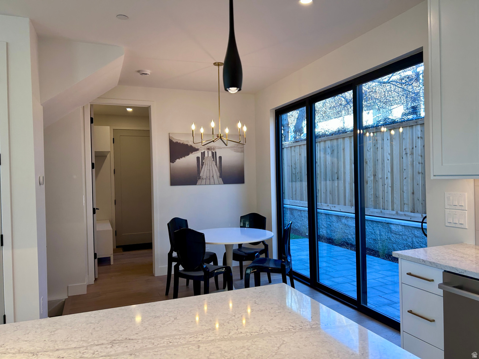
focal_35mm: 26
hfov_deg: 67.3
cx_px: 240
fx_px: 360
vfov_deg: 53.1
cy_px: 180
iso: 50
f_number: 1.5
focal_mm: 5.7
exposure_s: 1/120
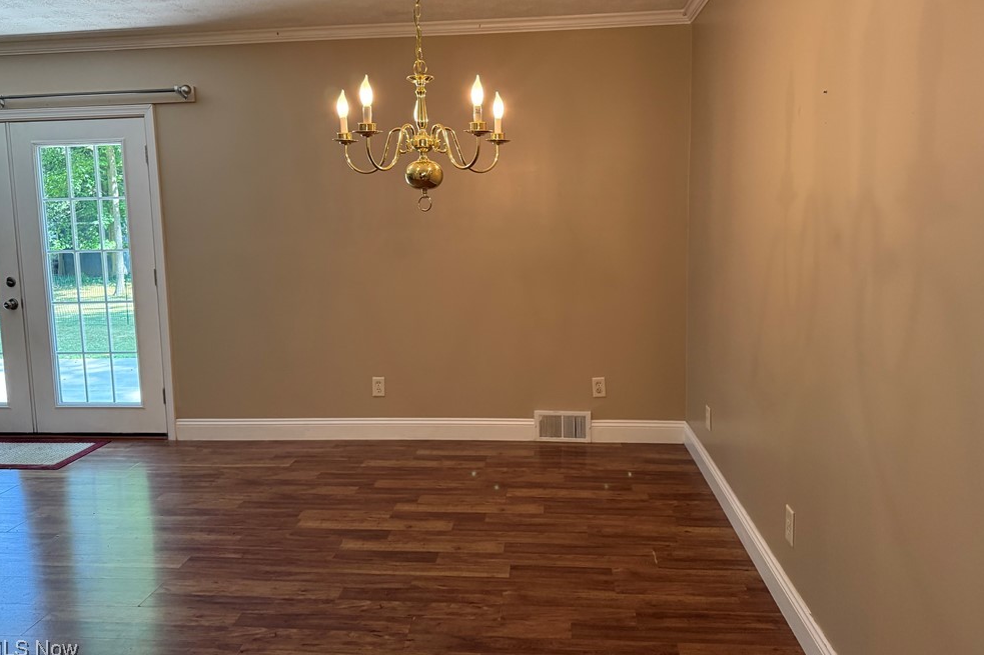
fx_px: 710
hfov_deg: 69.4
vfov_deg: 49.4
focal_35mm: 26
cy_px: 287
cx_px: 491
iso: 400
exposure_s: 1/120
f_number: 1.78
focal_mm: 6.76
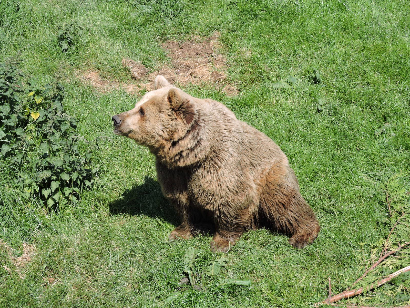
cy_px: 154
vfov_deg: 15.6
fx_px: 1125
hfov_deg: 20.7
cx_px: 205
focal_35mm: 95
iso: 100
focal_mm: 17
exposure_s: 1/400
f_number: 4.8
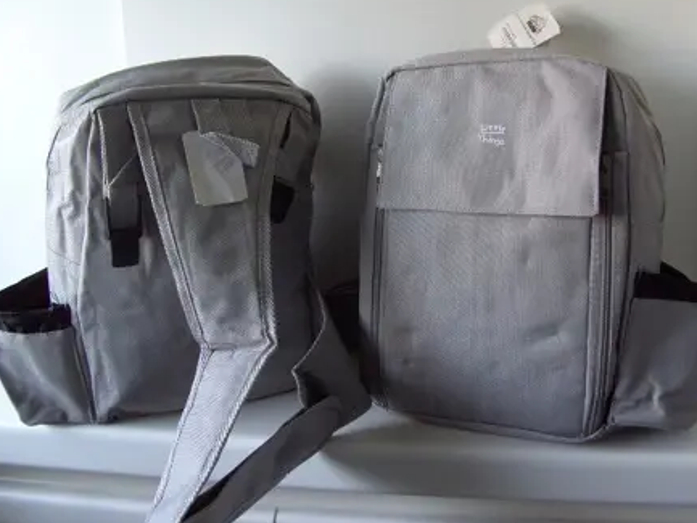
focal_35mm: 41
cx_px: 364
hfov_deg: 45.8
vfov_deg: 35.1
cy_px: 240
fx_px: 826
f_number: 2.8
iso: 100
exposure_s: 1/35
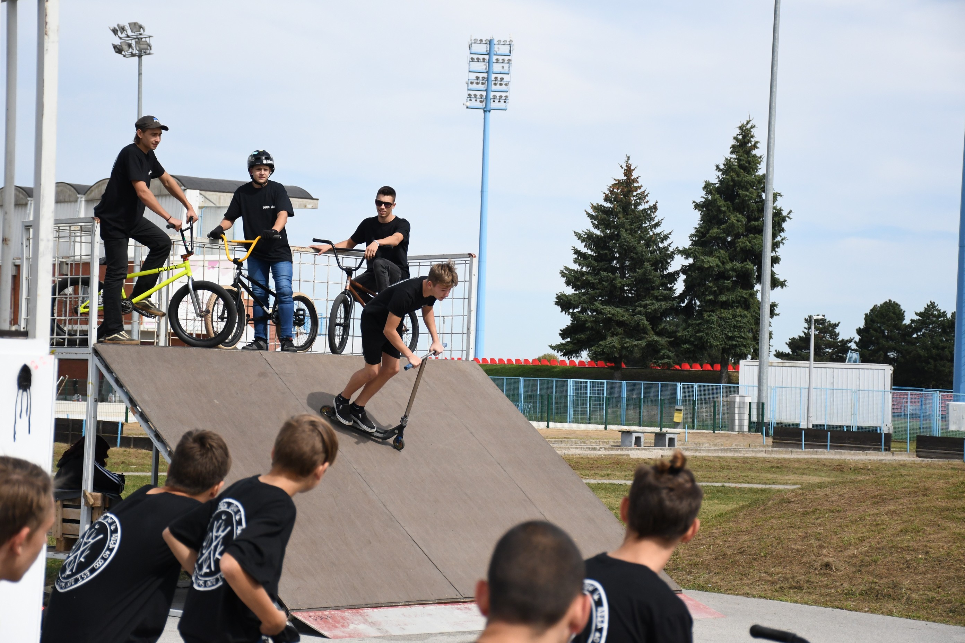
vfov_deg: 17.5
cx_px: 482
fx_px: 2091
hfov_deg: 26.0
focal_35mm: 78
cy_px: 322
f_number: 4.8
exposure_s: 1/8000
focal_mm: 52
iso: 1100
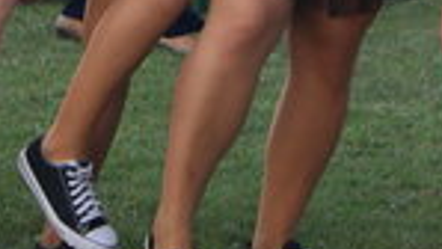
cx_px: 196
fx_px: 2251
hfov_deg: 11.2
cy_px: -203
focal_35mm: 192
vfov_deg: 6.2
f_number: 4.5
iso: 100
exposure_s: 1/50
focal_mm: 28
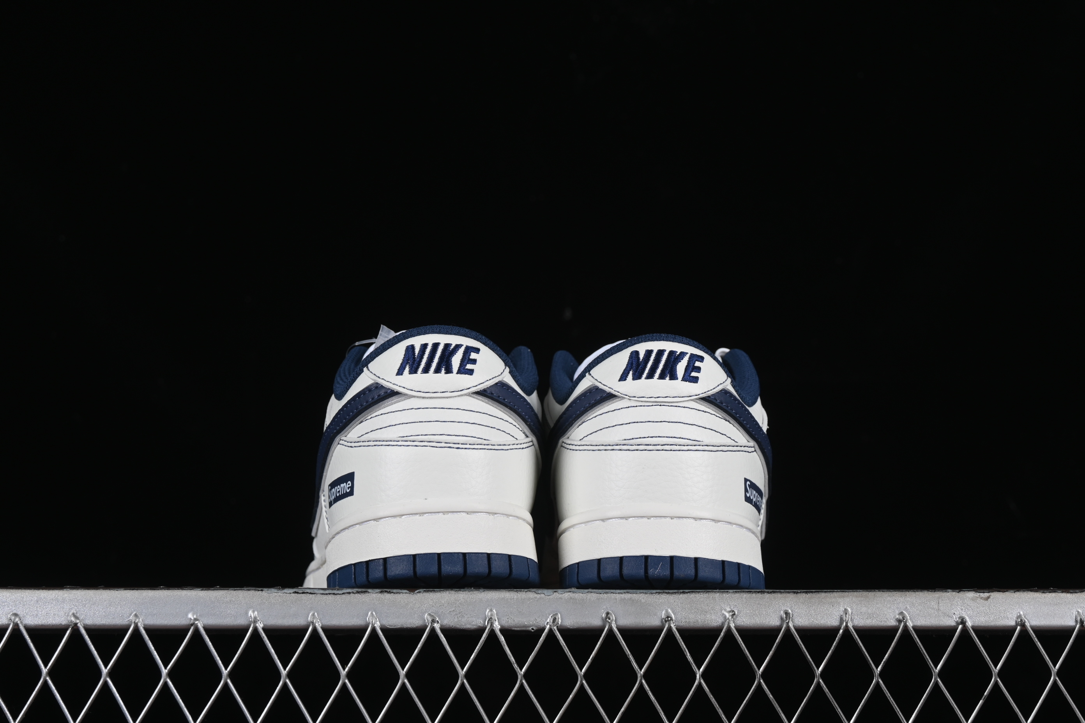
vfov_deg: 18.2
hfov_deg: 27.0
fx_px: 2260
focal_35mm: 75
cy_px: 362
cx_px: 542
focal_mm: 50
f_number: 8
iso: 160
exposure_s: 1/80
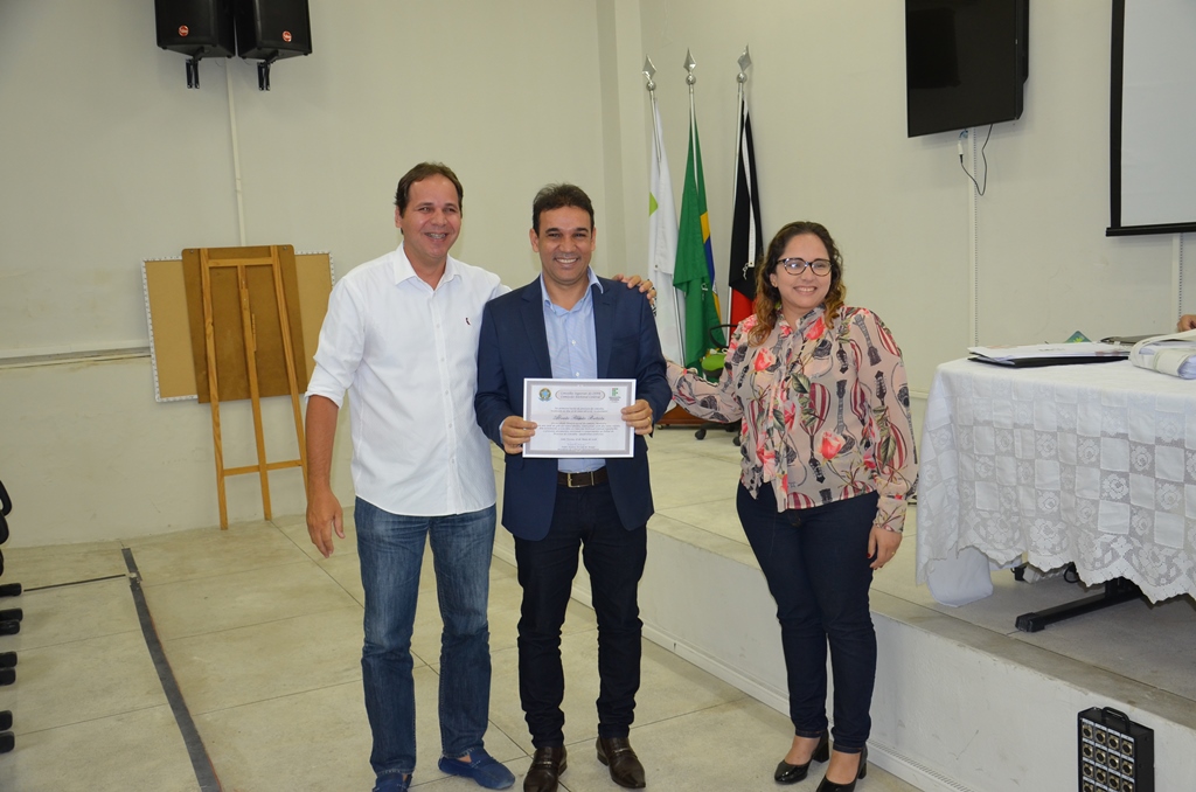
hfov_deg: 57.3
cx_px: 598
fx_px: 1094
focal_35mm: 33
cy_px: 396
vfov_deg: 39.8
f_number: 3.8
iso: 640
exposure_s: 1/60
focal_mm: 22
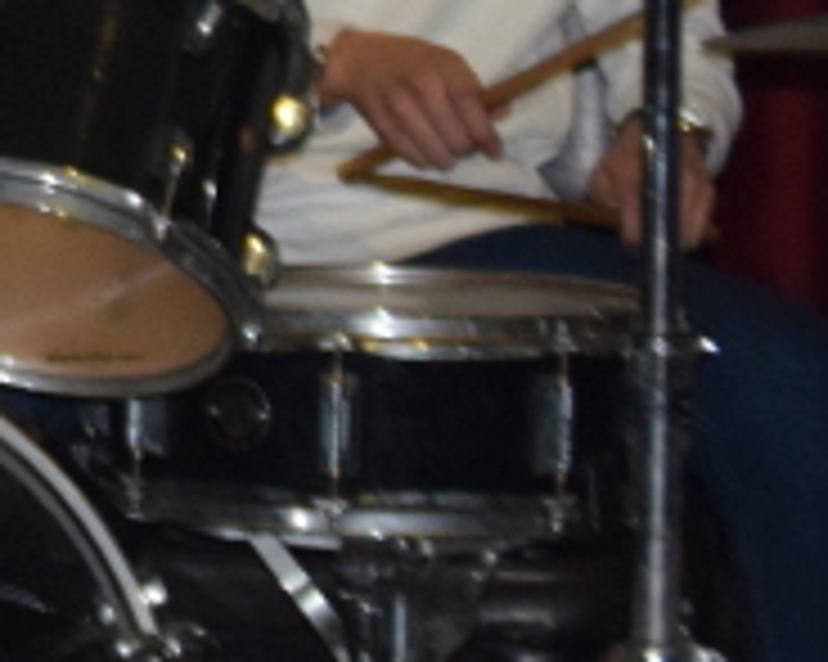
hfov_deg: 4.4
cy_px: -381
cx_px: -1368
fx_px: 10571
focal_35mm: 432
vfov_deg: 3.6
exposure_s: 1/60
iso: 1600
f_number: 4
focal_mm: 55
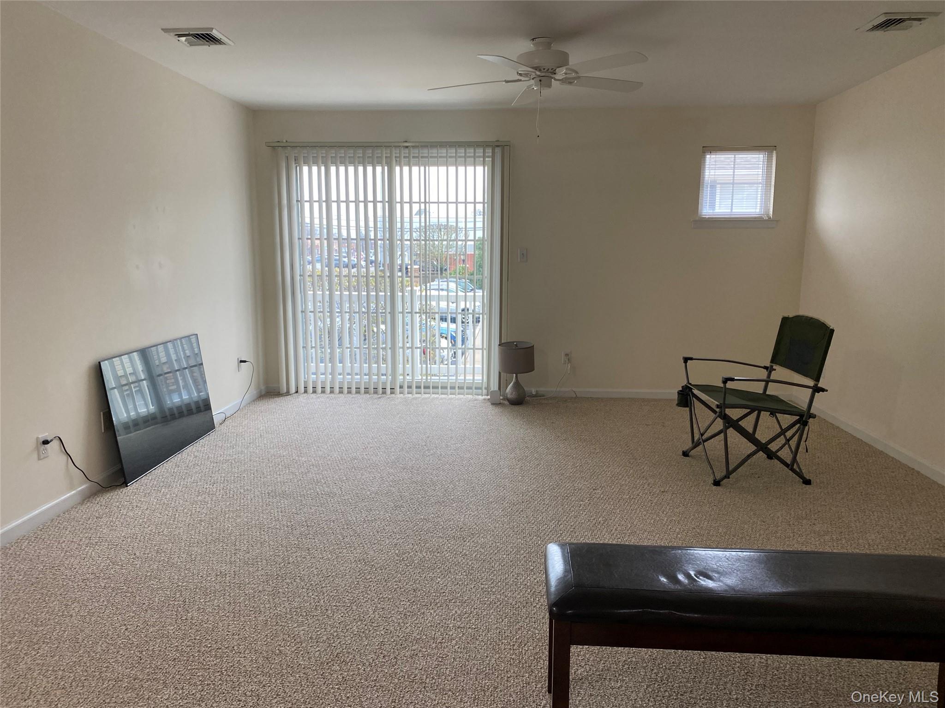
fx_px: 710
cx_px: 472
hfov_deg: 67.3
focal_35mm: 26
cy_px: 354
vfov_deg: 53.1
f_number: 1.8
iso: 125
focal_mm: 4.25
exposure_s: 1/120
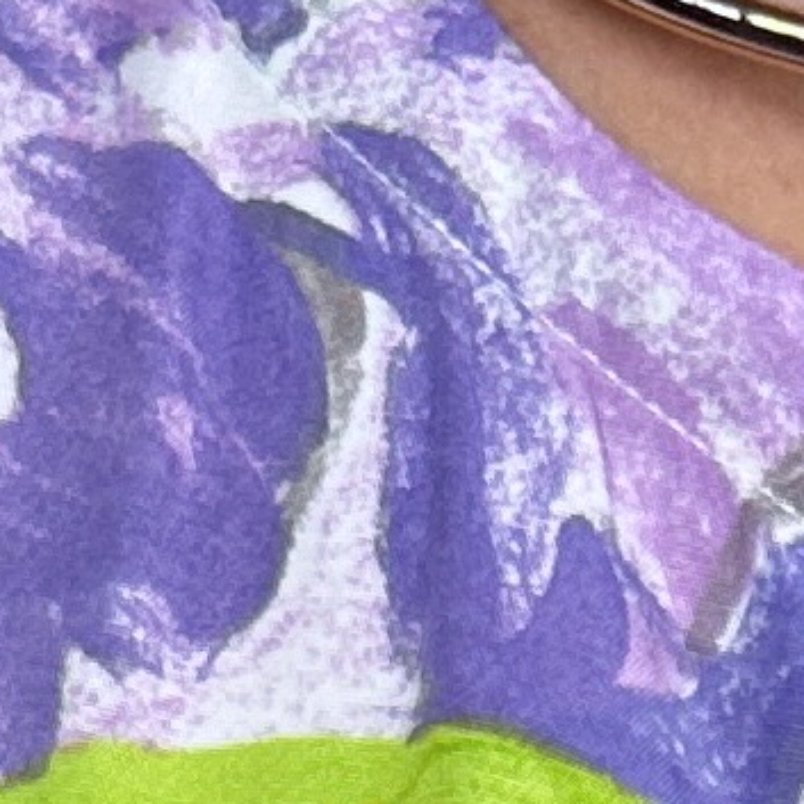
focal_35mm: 208
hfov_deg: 8.3
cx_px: 955
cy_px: 2733
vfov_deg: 7.1
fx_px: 5466
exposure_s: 1/306
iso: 80
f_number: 1.78
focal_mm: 6.86
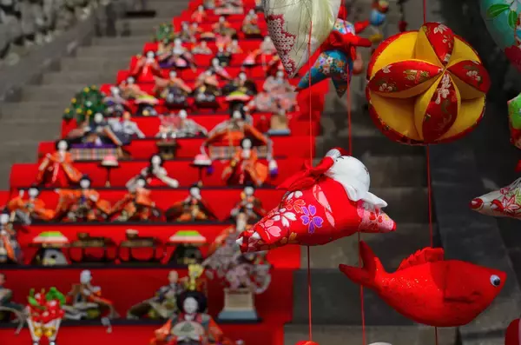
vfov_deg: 27.9
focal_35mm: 48
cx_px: 260
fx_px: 693
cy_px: 172
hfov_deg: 41.2
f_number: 10
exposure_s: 1/400
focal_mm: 32
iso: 100
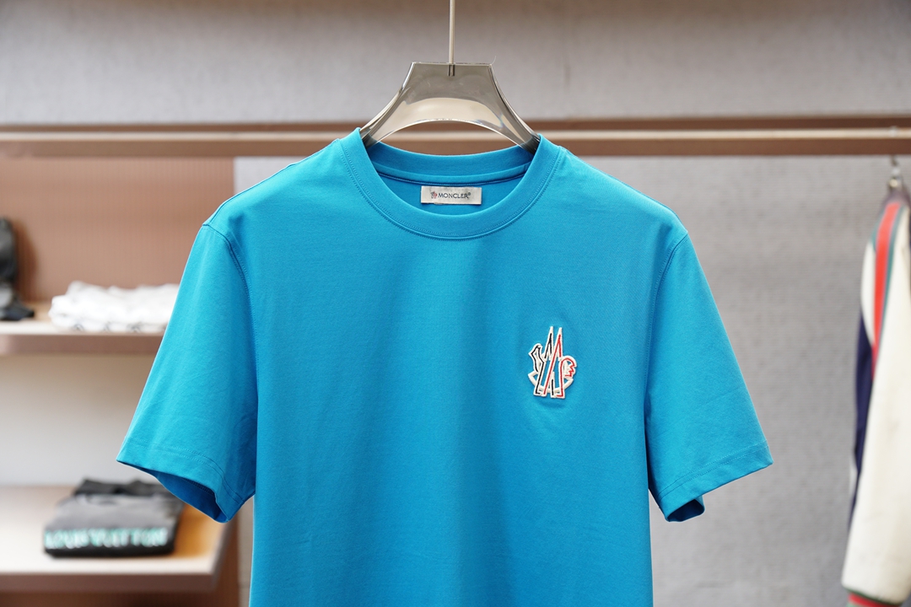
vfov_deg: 16.6
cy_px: 304
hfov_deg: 24.6
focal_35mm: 82
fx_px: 2088
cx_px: 456
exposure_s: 1/125
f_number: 4
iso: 320
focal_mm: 55
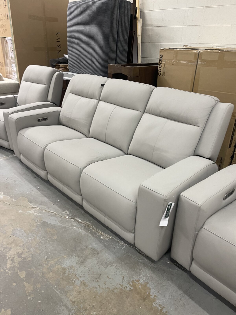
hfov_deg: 54.9
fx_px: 227
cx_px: 118
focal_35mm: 25
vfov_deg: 69.4
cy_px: 158
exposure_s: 1/60
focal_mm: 5.1
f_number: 1.6
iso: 200
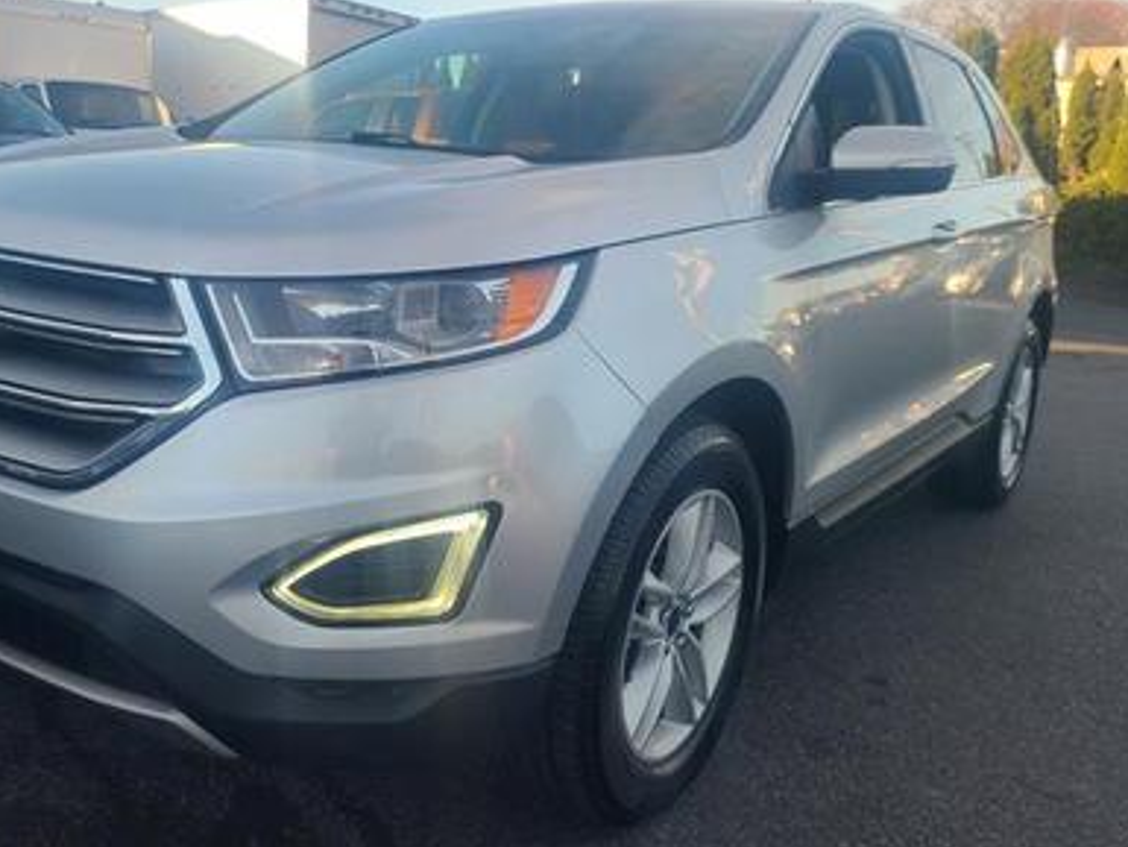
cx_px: 428
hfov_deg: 53.4
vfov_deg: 41.8
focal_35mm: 34
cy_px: 393
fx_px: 1108
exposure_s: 1/667
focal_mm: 5.4
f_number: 1.8
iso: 40
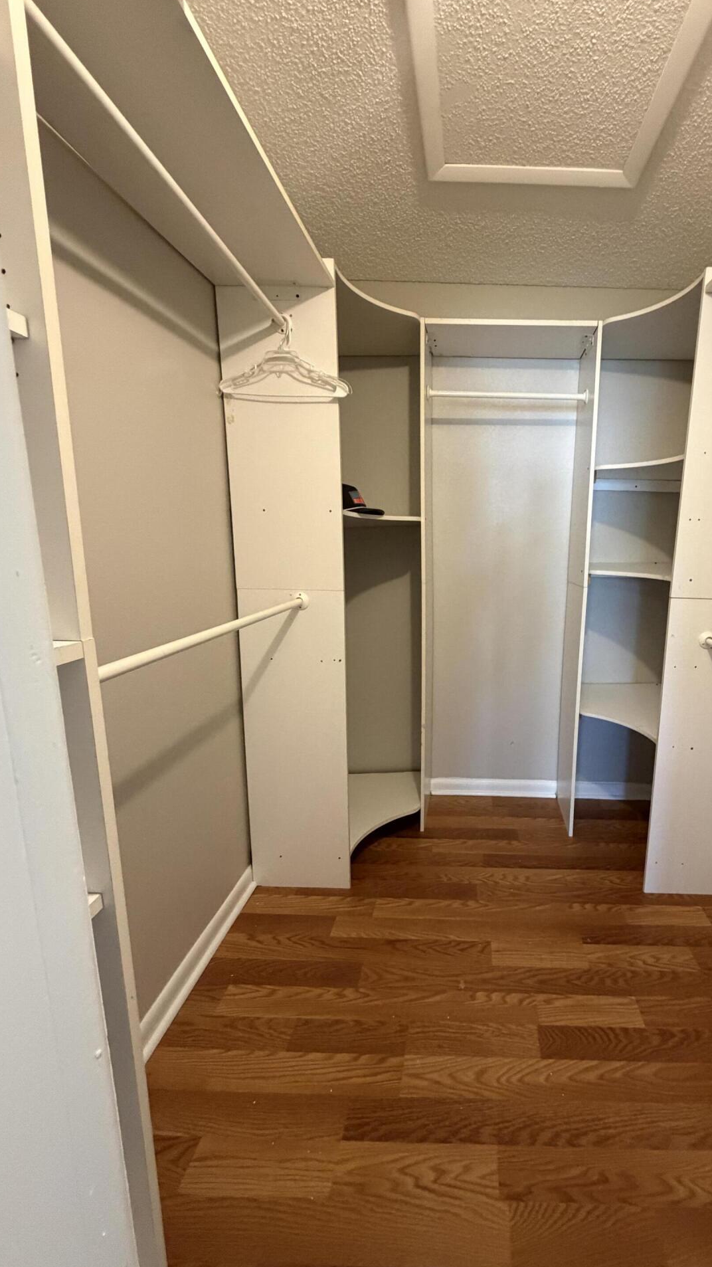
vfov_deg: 99.4
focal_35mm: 16
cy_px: 644
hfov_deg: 65.5
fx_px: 537
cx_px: 469
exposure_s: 1/60
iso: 500
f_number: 2.2
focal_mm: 2.22
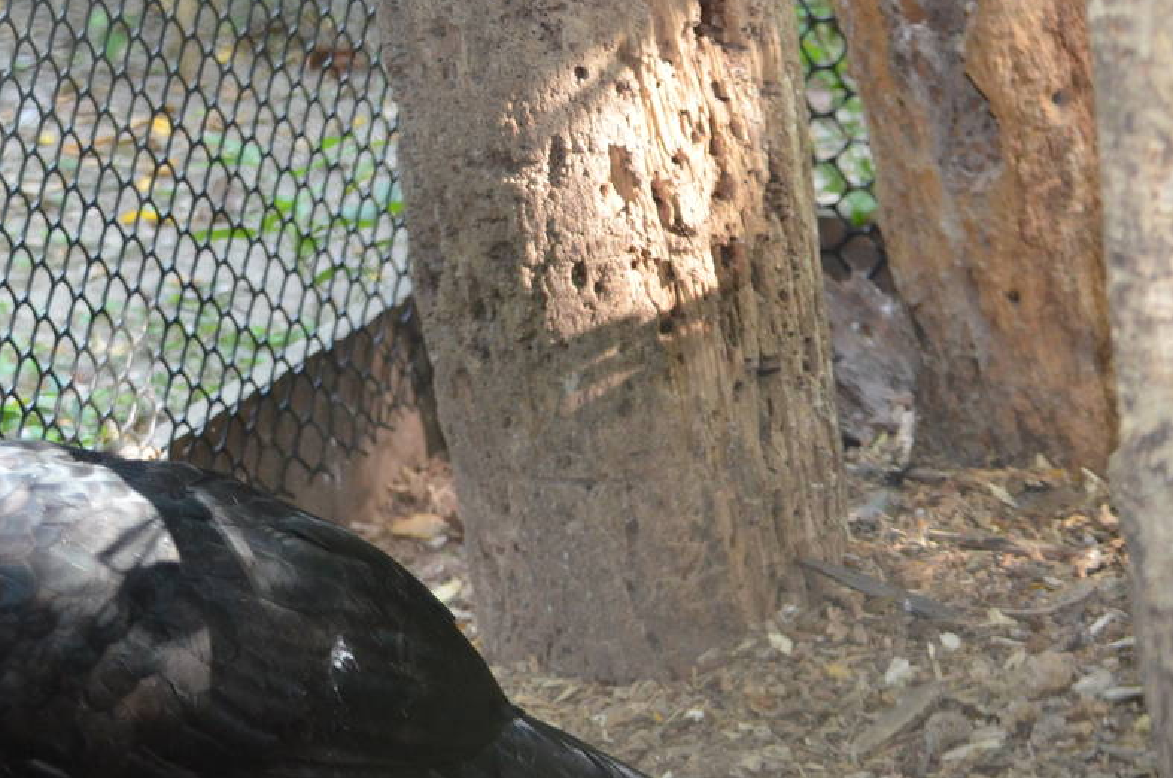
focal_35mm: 189
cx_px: 370
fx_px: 6148
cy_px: 675
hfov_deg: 10.9
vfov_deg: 7.2
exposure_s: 1/60
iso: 1400
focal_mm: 62
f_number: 4.5
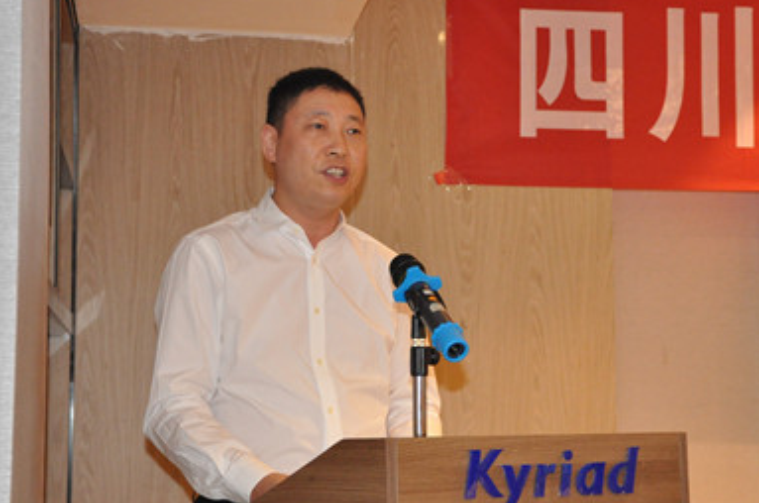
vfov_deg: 17.7
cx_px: 422
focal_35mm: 77
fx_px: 1615
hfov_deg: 26.4
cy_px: 274
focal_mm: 35
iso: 2000
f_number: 5
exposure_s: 1/60
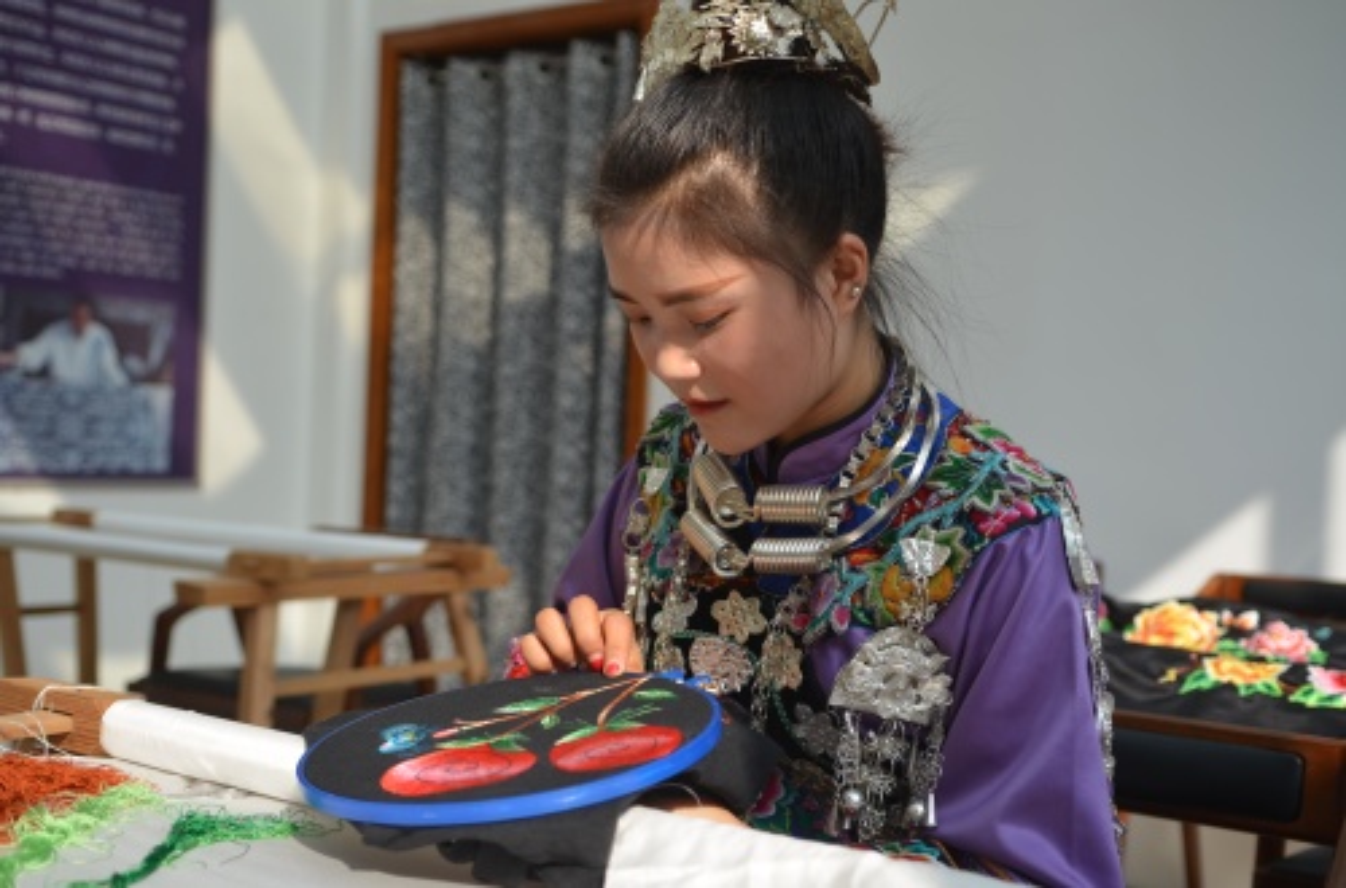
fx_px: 1677
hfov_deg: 43.7
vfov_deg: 29.7
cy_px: 444
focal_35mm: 45
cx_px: 673
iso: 100
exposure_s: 1/500
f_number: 2.8
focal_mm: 30
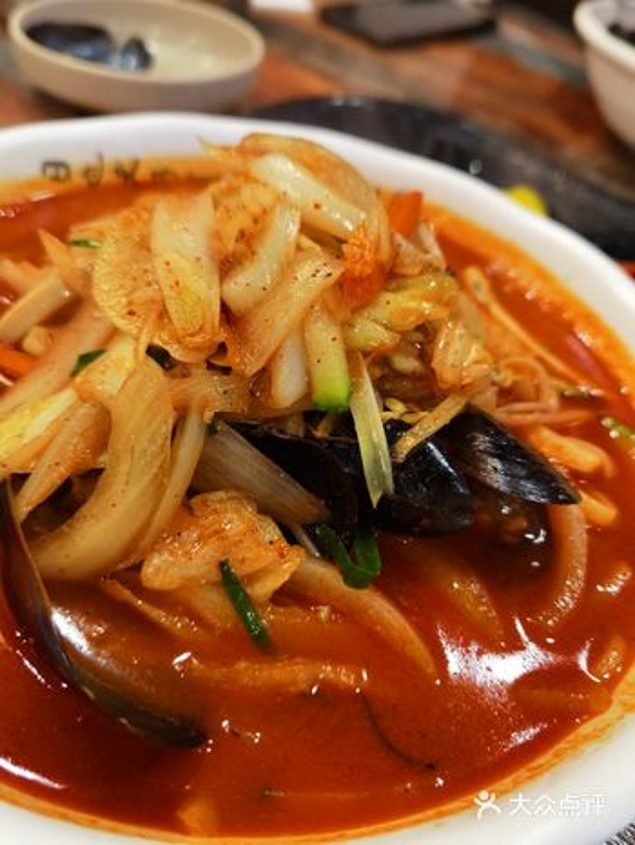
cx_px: 318
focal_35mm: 27
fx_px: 660
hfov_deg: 51.4
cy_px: 422
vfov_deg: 65.3
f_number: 1.9
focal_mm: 6.71
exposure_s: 1/120
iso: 250
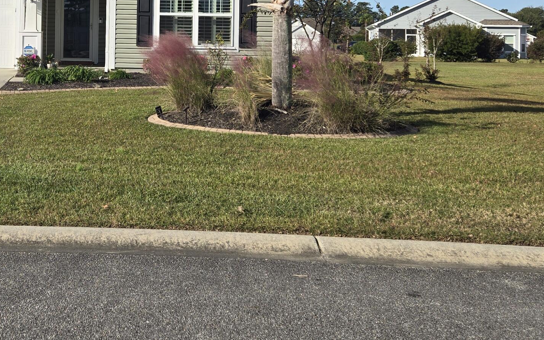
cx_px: 103
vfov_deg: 24.3
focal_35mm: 51
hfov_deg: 38.0
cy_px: 11
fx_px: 756
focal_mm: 5.4
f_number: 1.8
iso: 25
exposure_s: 1/2054
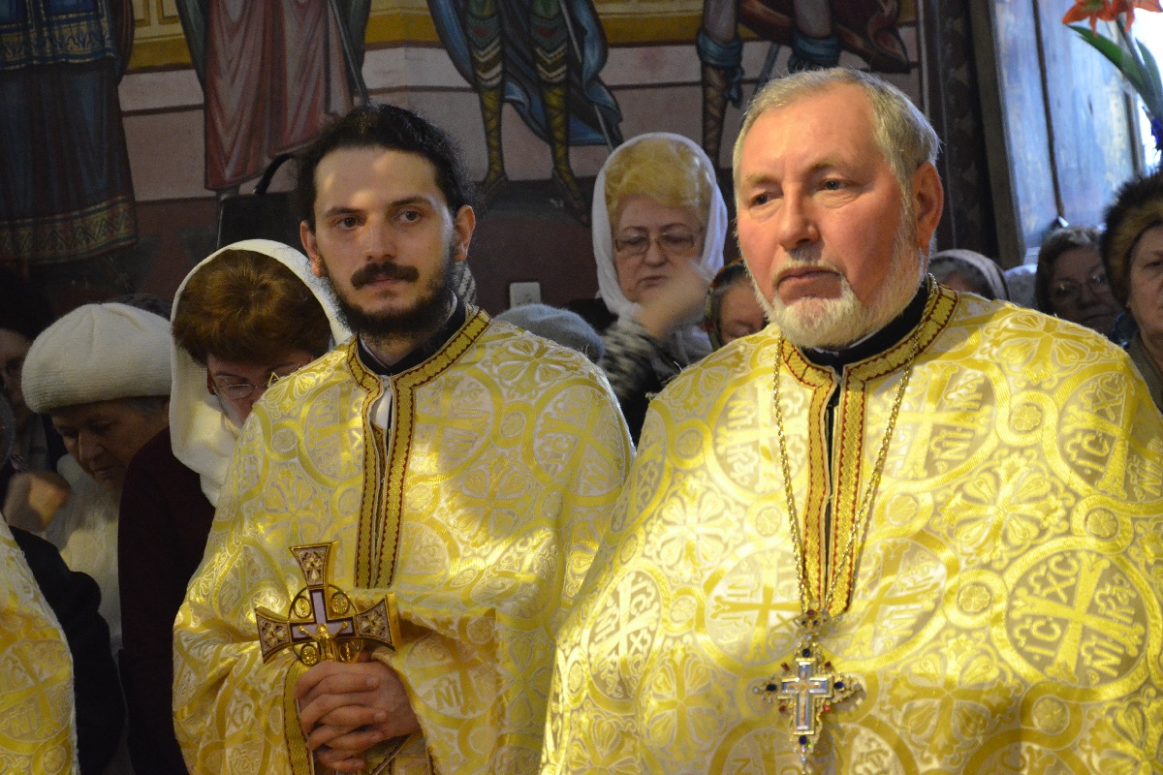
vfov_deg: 15.7
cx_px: 582
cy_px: 388
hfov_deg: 23.4
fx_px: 2810
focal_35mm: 87
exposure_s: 1/20
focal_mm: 58
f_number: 5
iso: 3200
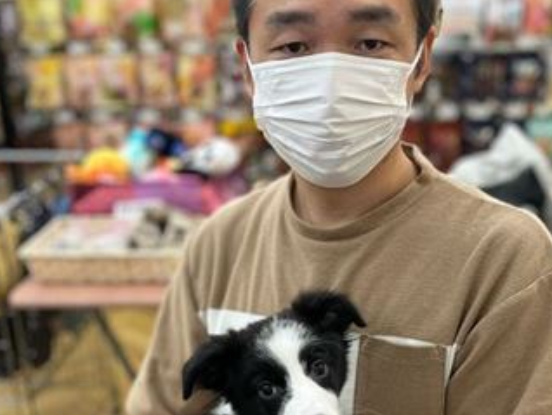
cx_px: 333
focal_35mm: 49
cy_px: 306
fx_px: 782
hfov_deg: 38.7
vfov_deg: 29.3
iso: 100
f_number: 1.6
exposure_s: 1/120
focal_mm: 5.1
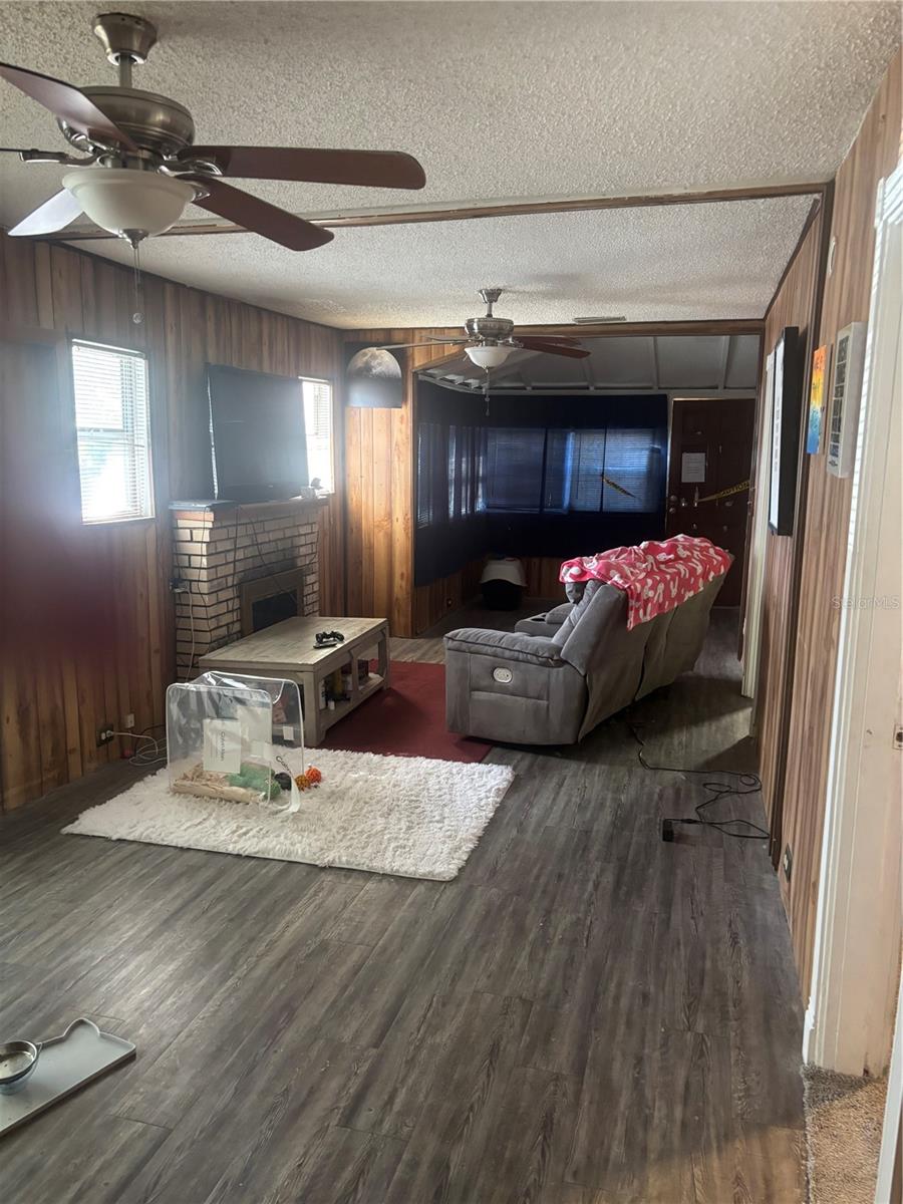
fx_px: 904
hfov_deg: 53.1
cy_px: 602
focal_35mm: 26
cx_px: 452
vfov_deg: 67.3
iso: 400
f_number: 1.6
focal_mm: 5.96
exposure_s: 1/40
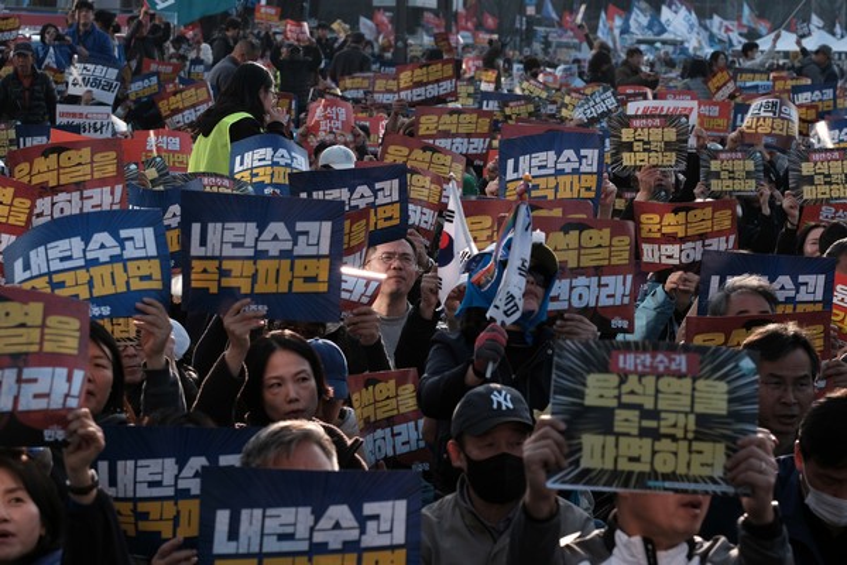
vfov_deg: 10.2
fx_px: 3176
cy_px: 282
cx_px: 424
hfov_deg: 15.2
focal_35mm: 135
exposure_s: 1/400
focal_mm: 90
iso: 320
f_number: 7.1
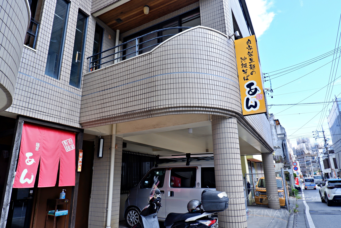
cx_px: 170
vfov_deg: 55.1
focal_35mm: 23
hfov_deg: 76.1
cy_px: 114
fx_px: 218
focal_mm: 15
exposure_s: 1/140
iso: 200
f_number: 8
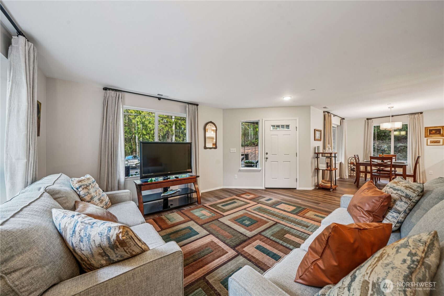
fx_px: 148
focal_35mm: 12
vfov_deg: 90.0
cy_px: 148
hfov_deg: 112.6
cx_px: 222
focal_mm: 12
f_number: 8
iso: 100
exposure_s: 1
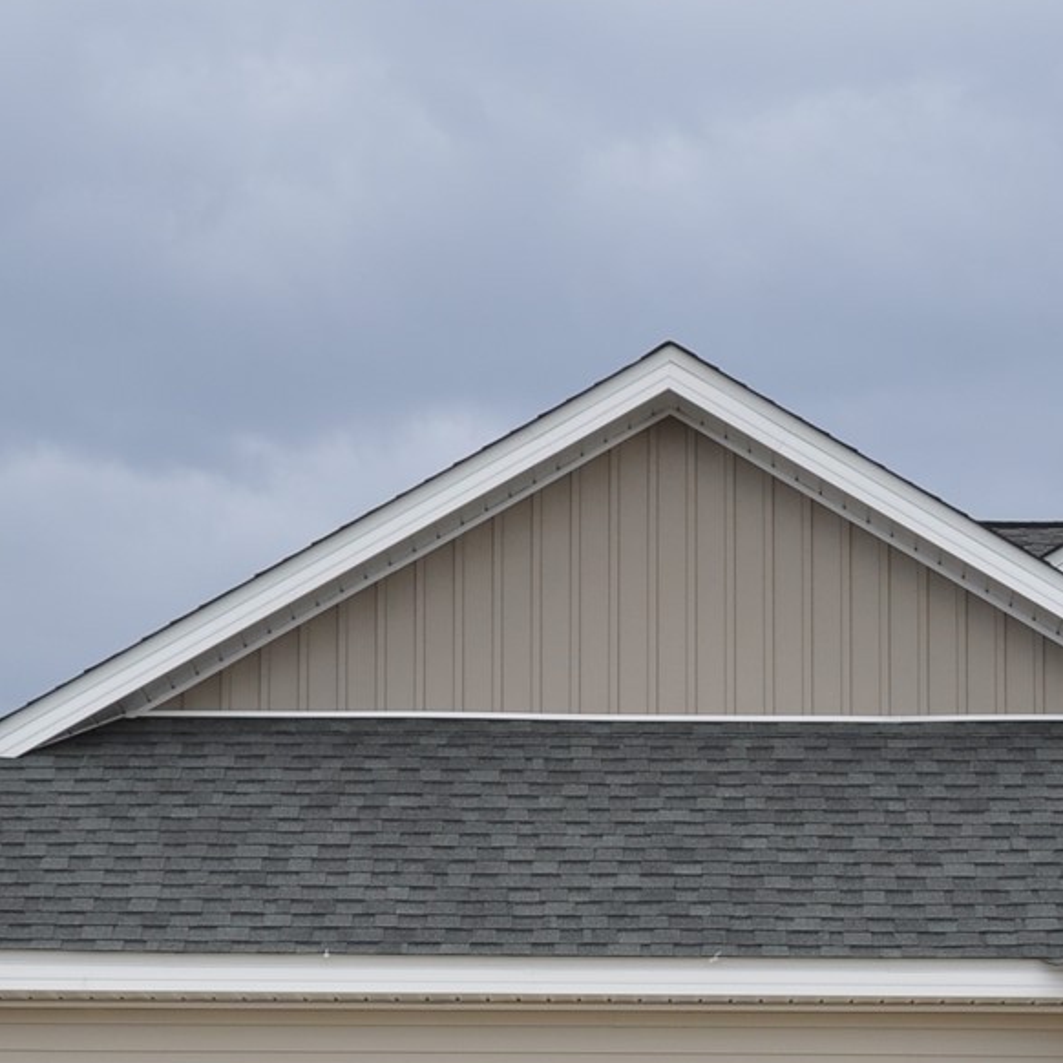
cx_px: 873
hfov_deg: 11.8
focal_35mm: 148
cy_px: 1237
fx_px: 5128
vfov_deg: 11.6
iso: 200
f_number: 7.1
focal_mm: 31
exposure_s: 1/200
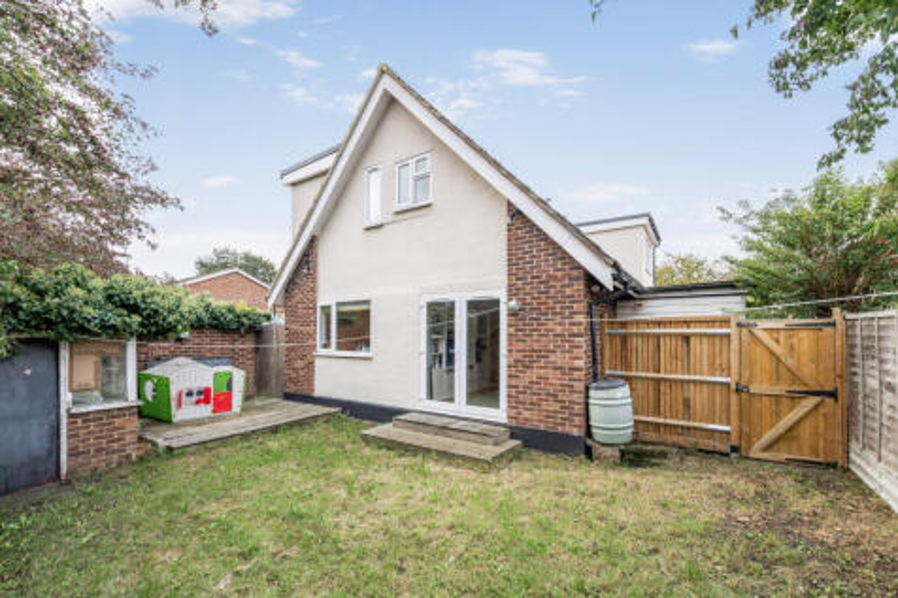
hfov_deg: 104.3
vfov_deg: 81.2
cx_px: 449
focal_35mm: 14
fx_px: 349
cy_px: 299
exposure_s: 1/50
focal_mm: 14
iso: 200
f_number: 8
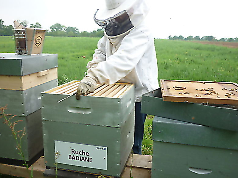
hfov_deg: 54.0
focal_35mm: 34
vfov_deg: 41.8
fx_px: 234
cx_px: 117
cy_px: 88
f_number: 2.8
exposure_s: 1/200
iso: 80
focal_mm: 5.5
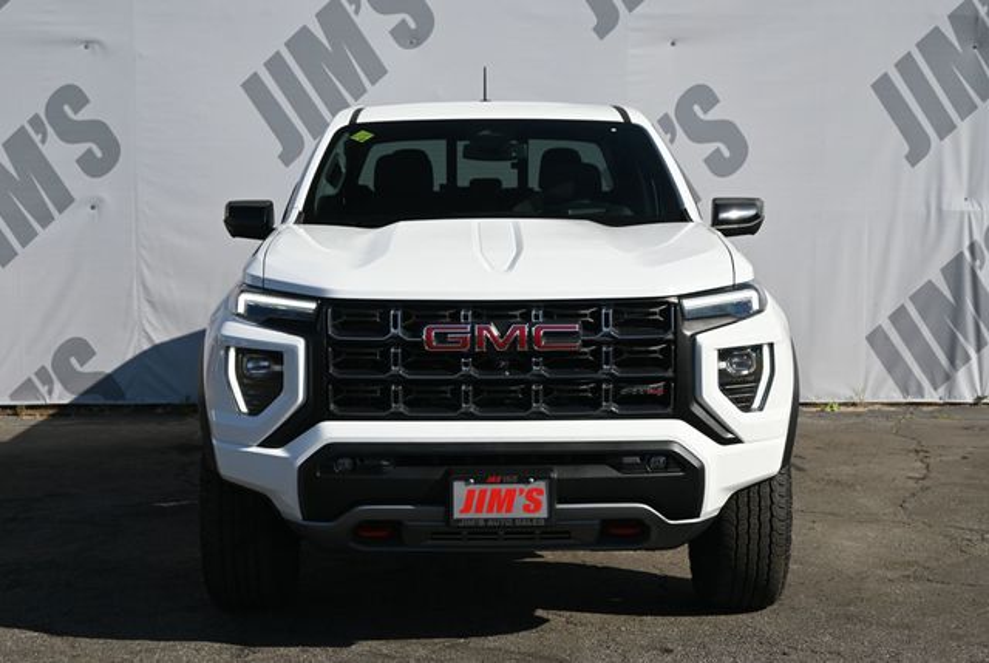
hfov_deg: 33.3
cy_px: 332
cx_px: 494
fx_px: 1651
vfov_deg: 22.7
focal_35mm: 60
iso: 100
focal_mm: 40
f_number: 6.3
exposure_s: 1/320
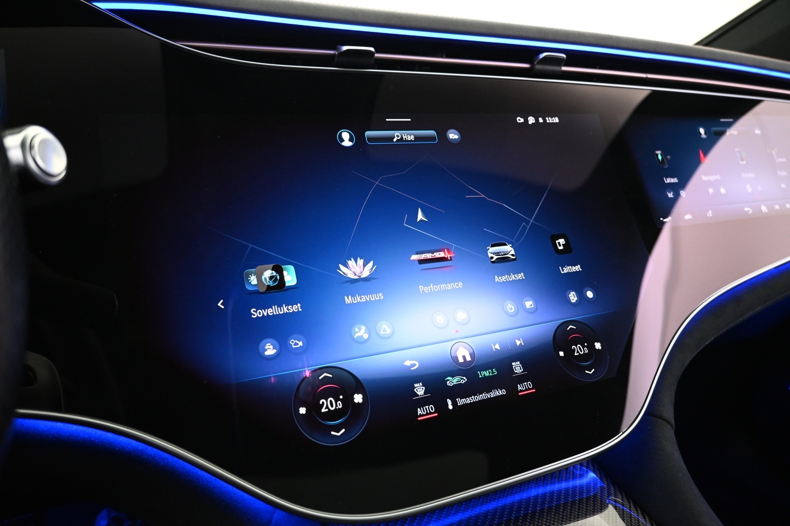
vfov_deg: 53.1
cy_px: 263
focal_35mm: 24
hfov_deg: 73.7
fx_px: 527
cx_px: 395
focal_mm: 16
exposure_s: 1/15
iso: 1600
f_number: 3.5
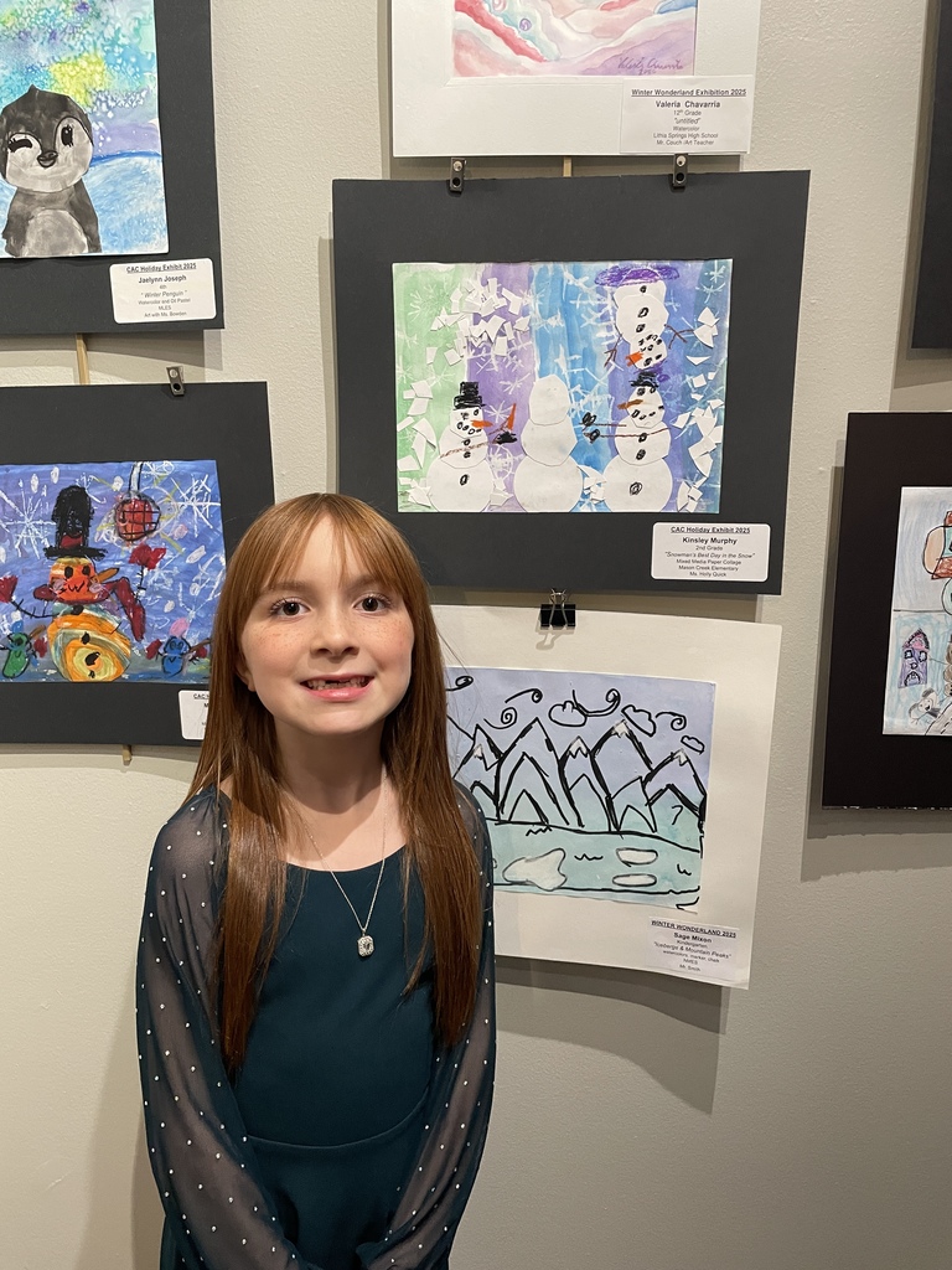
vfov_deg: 67.3
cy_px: 635
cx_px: 476
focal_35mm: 26
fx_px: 953
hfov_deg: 53.1
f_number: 1.6
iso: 200
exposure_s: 1/60
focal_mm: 4.2
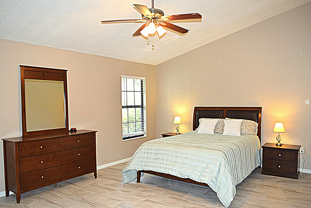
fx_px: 233
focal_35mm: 27
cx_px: 156
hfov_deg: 67.4
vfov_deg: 47.9
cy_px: 104
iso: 640
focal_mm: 18
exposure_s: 1/80
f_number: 4.5
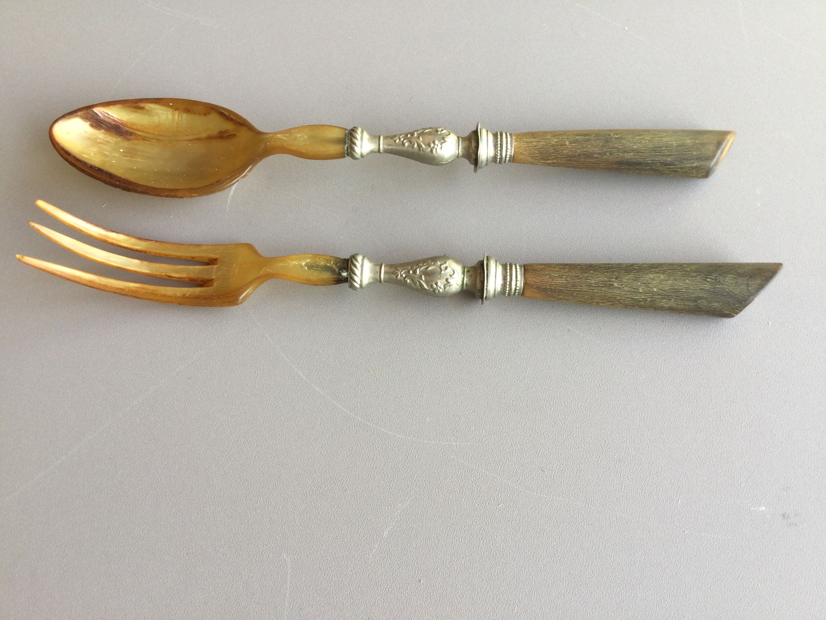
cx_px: 413
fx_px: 740
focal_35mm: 31
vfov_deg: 45.4
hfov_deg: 58.4
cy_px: 310
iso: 25
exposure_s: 1/50
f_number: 2.4
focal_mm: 3.3
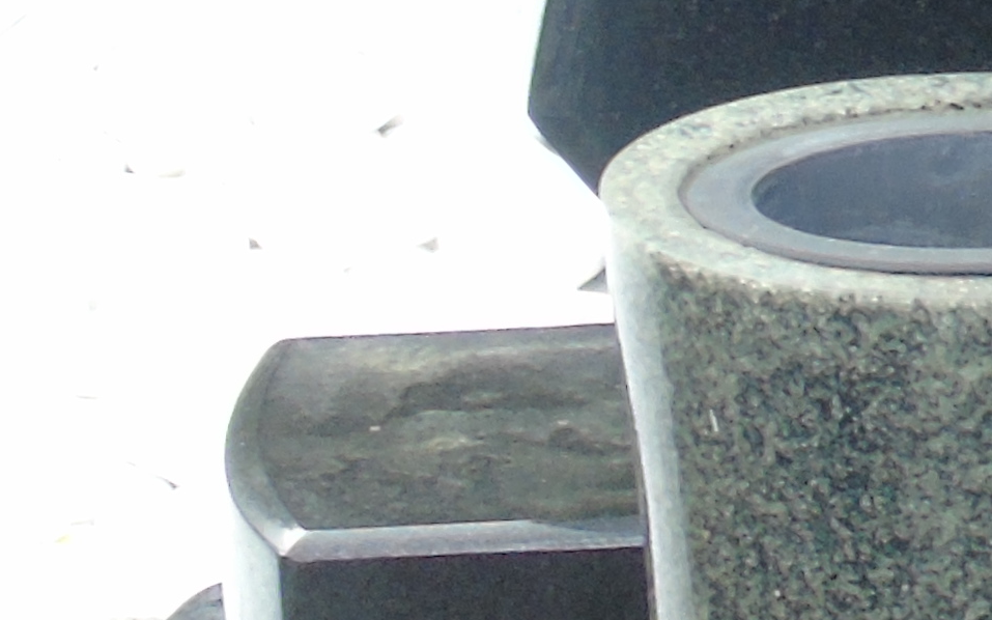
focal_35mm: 405
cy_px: -1027
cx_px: 2325
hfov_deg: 5.0
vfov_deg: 3.2
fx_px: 10949
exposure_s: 1/30
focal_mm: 13
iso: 80
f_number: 6.5
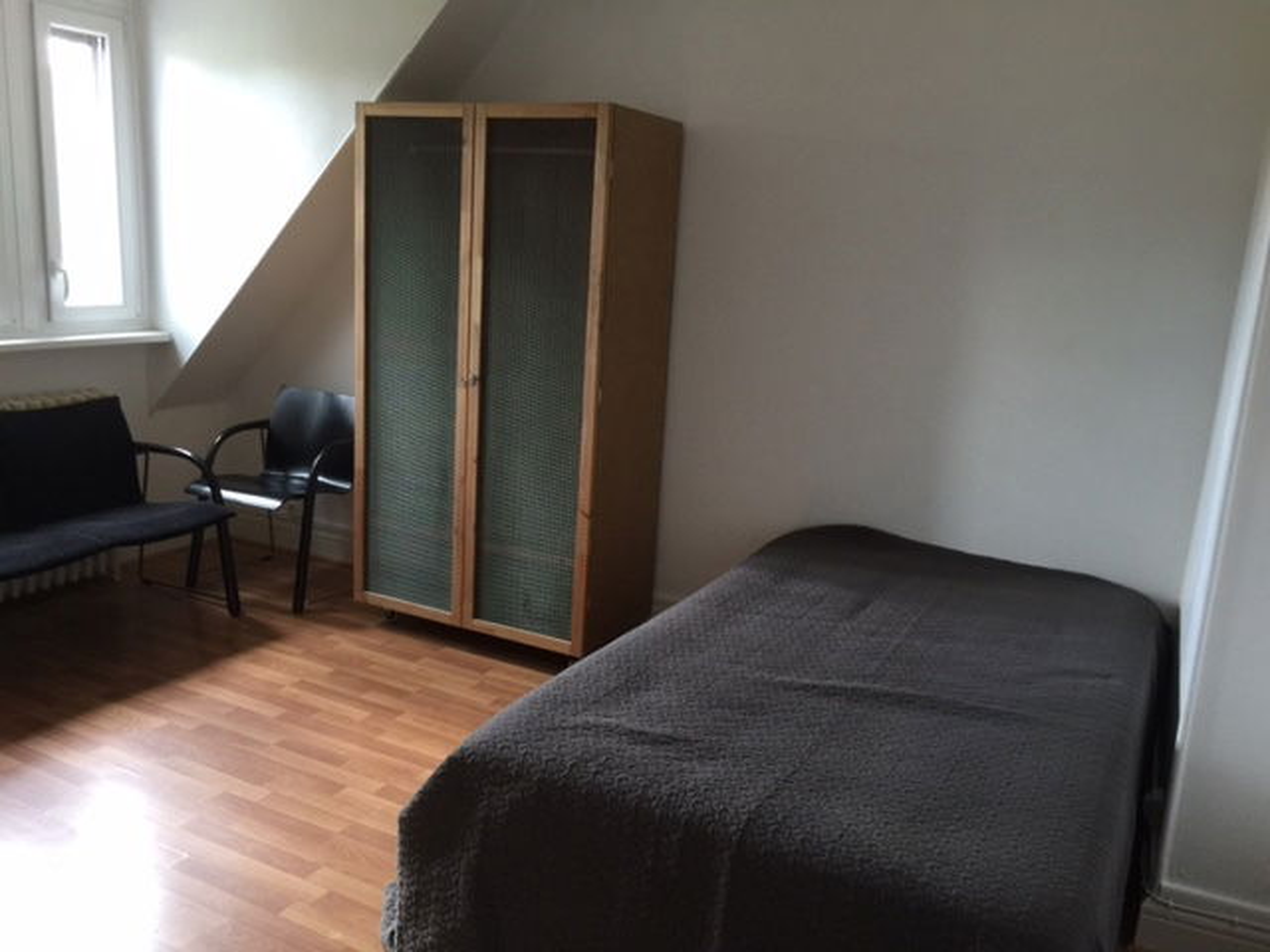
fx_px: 1064
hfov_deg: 61.7
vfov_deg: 48.2
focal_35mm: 29
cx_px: 635
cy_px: 476
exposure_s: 1/17
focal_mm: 4.15
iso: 80
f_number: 2.2
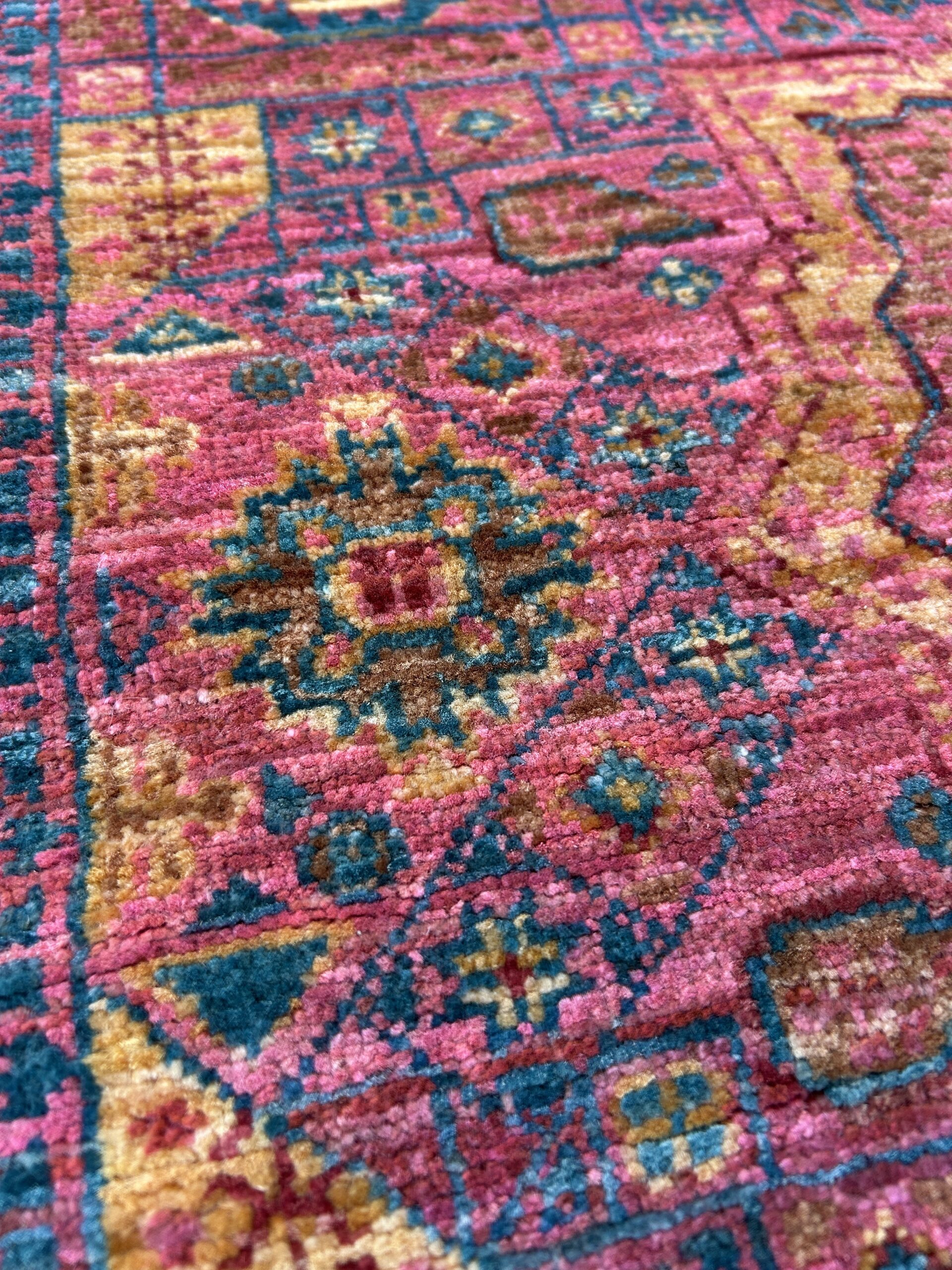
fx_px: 953
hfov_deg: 53.1
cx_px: 476
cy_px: 635
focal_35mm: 26
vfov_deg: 67.3
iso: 40
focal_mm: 5.7
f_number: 1.5
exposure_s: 1/257
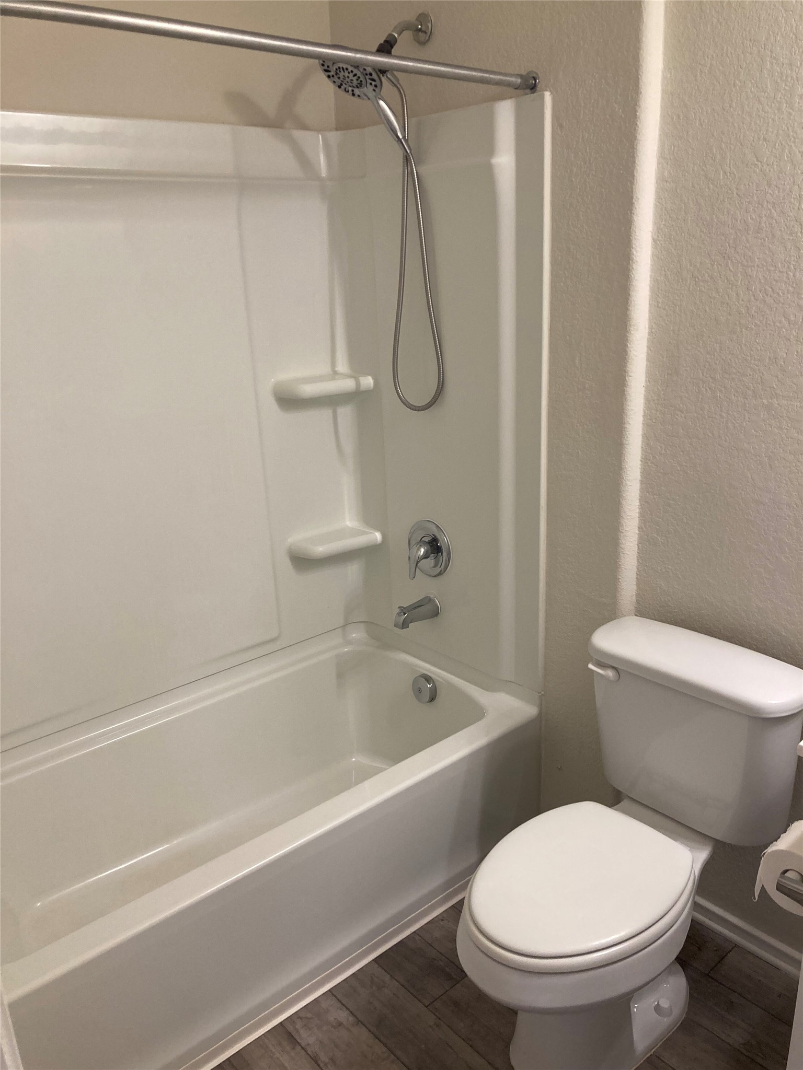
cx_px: 402
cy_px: 535
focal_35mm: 28
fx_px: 866
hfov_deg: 49.7
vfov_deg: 63.4
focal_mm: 3.99
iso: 80
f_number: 1.8
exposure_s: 1/60
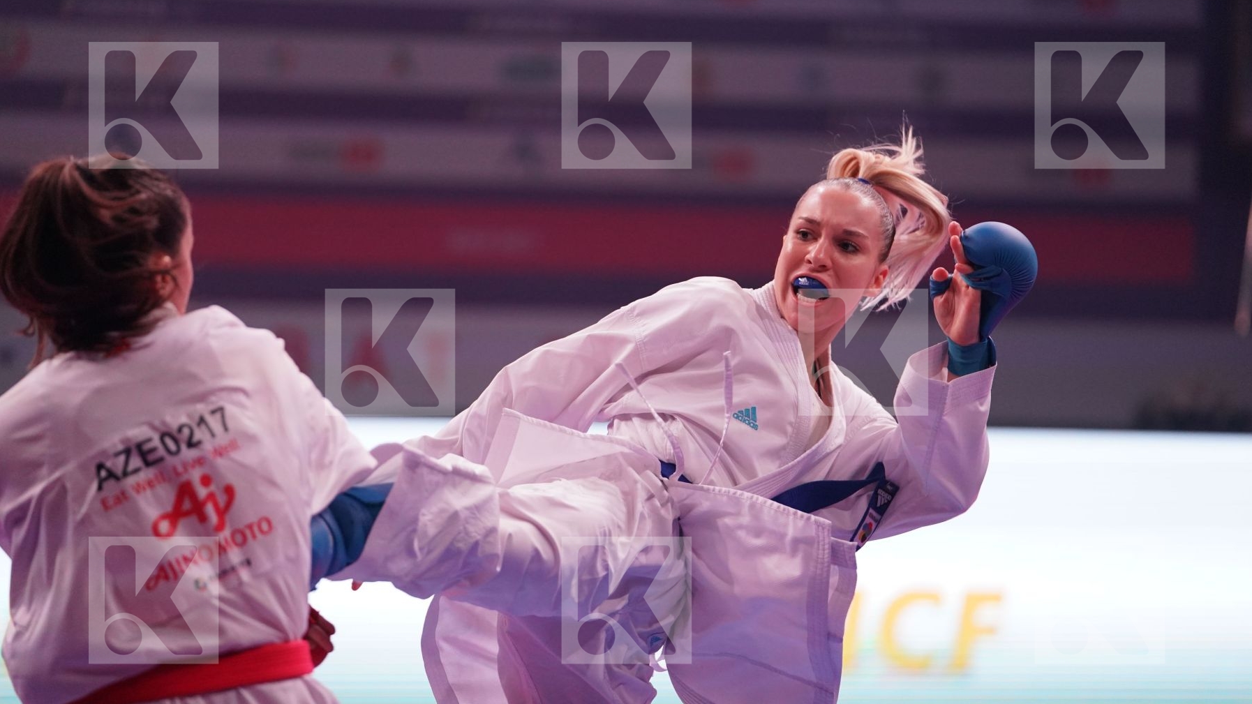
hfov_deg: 11.6
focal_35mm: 185
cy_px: 352
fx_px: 6141
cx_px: 627
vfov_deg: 6.6
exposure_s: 1/1000
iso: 3200
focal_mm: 176
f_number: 2.8
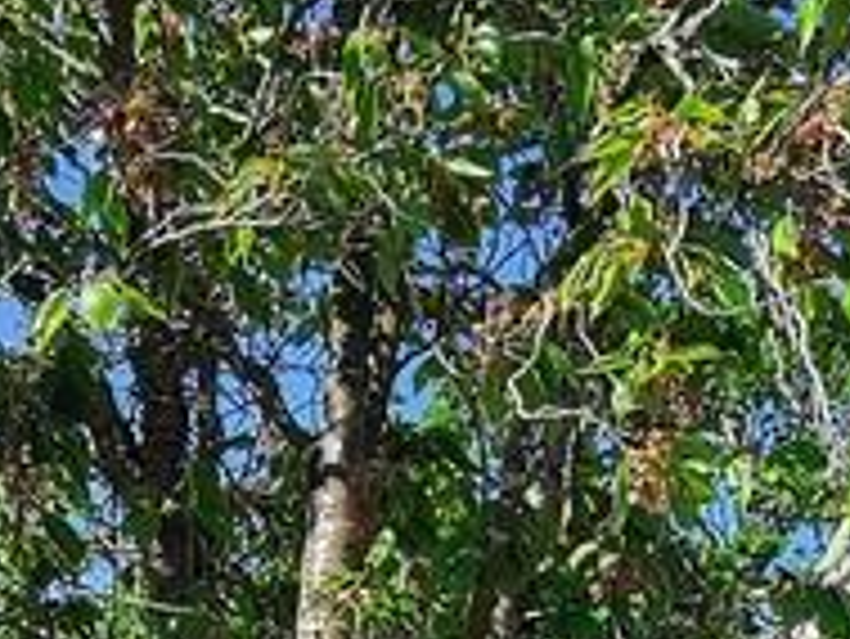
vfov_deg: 14.7
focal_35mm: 92
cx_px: 558
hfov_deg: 21.2
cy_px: 1022
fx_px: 2261
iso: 50
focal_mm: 2.26
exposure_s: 1/843
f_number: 2.2
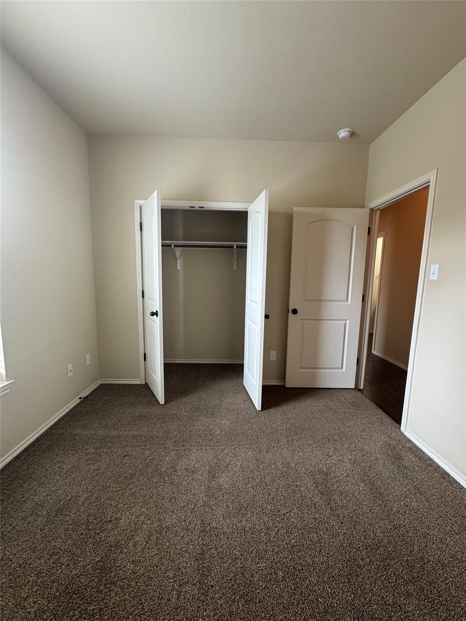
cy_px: 310
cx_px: 233
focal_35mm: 14
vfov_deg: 102.1
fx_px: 251
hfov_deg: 85.7
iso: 250
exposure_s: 1/60
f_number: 2.2
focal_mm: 2.22
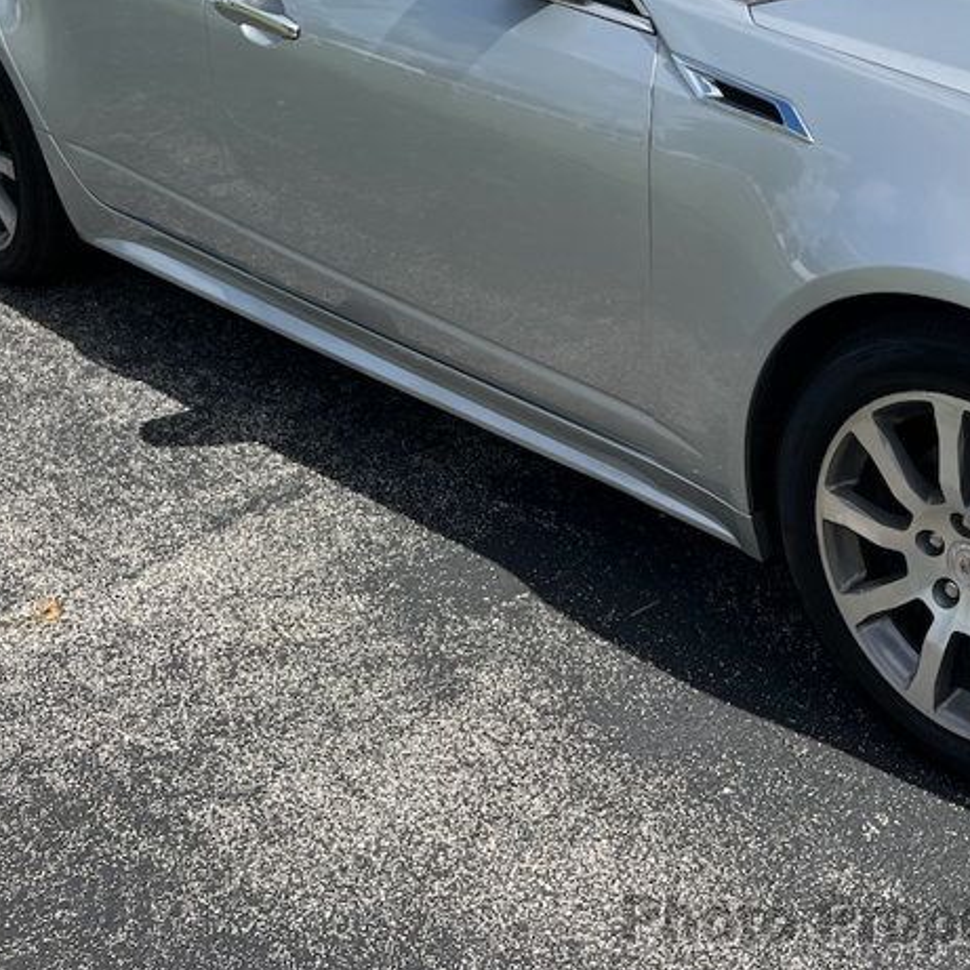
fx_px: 1617
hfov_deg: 31.9
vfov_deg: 32.4
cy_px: 185
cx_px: 856
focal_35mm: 51
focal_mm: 5.7
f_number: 1.5
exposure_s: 1/4444
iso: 50
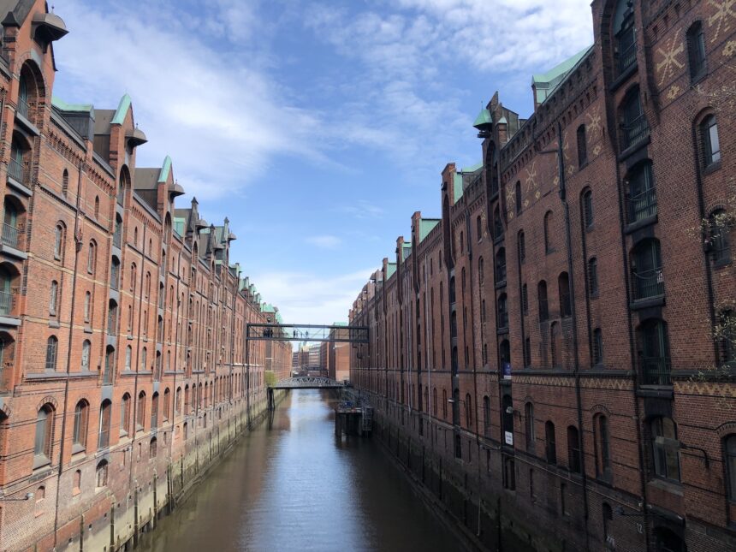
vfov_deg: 49.7
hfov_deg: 63.4
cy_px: 276
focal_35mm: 28
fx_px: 595
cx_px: 368
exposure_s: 1/1297
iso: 20
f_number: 1.8
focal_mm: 3.99
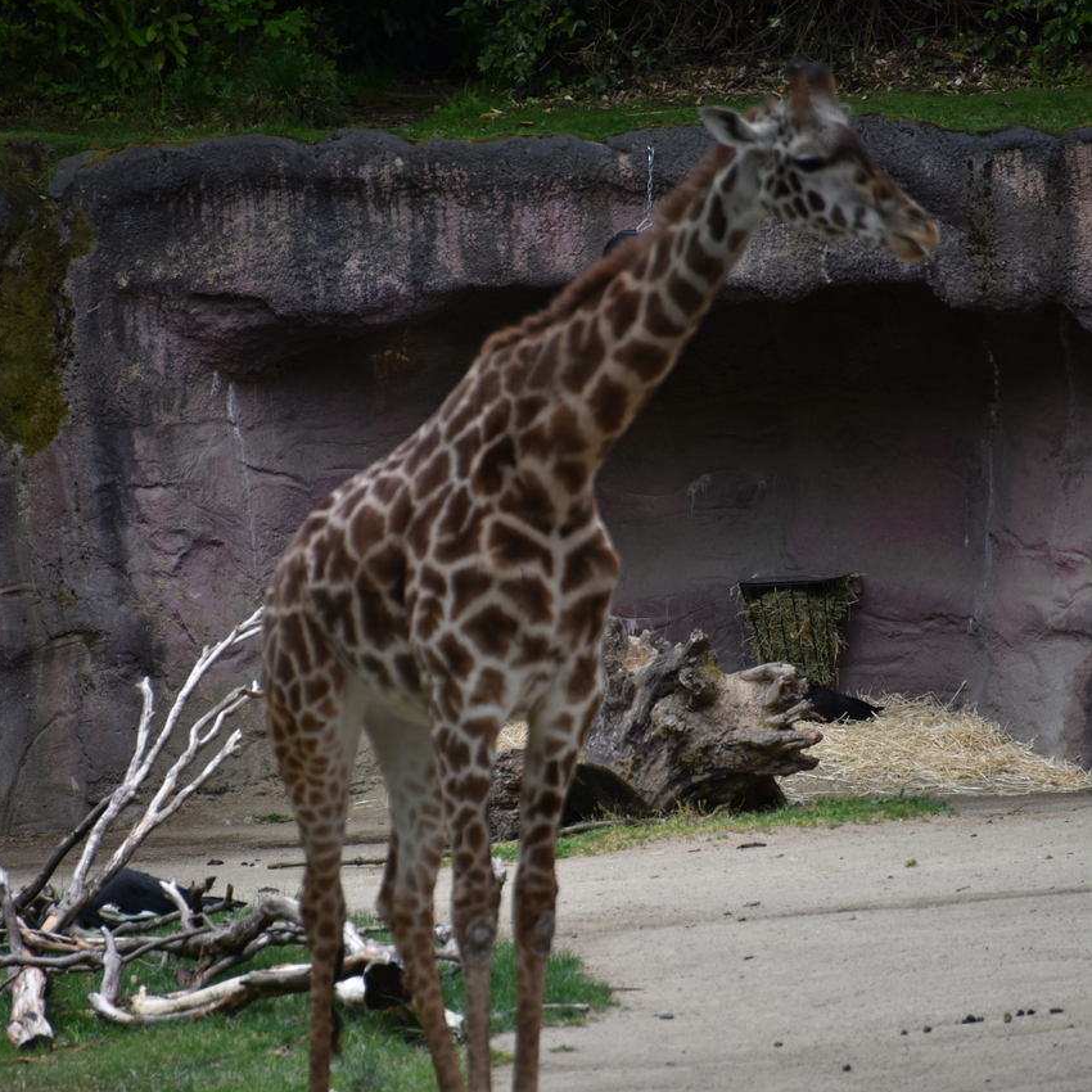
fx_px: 13705
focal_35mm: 384
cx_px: 545
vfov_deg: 4.6
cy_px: 559
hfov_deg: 4.6
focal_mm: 300
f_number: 5.6
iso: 400
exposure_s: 1/640
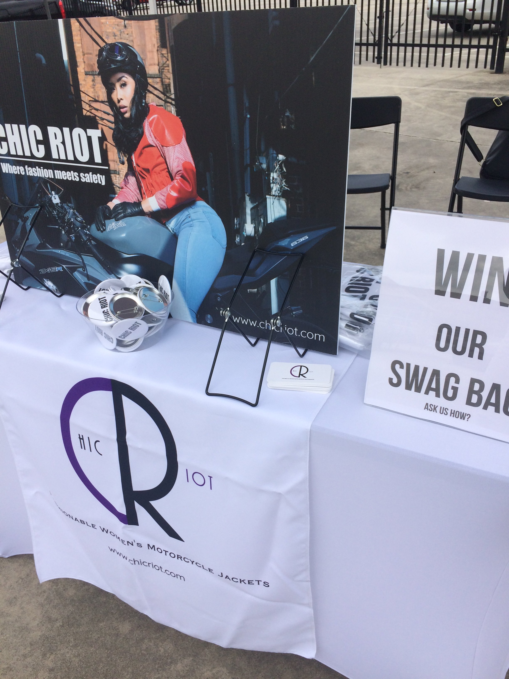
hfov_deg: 48.2
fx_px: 569
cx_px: 254
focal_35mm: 29
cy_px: 340
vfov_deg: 61.7
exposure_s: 1/1466
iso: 32
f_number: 2.2
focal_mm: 4.15
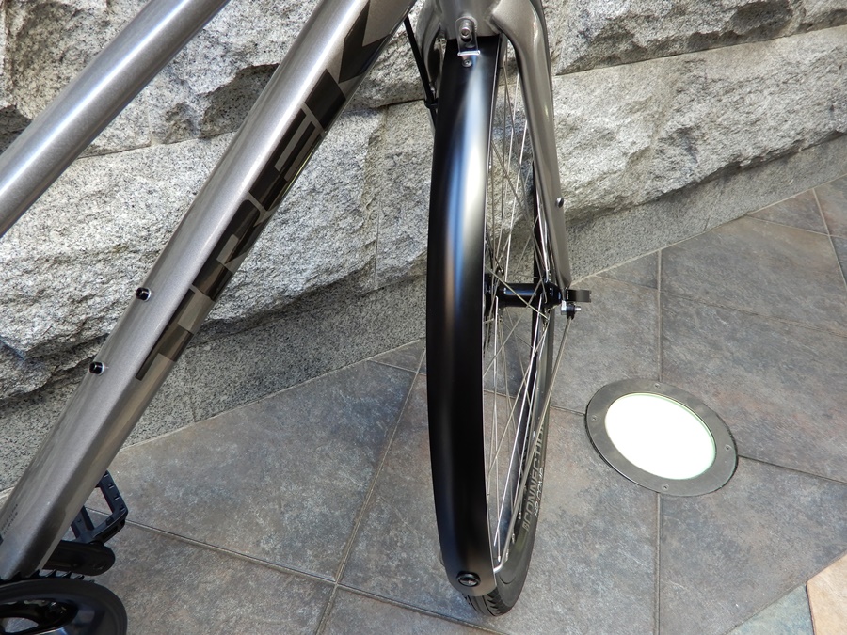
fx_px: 734
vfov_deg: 46.8
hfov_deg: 60.0
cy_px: 318
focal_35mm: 30
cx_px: 424
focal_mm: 5.4
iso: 160
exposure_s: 1/30
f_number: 3.5
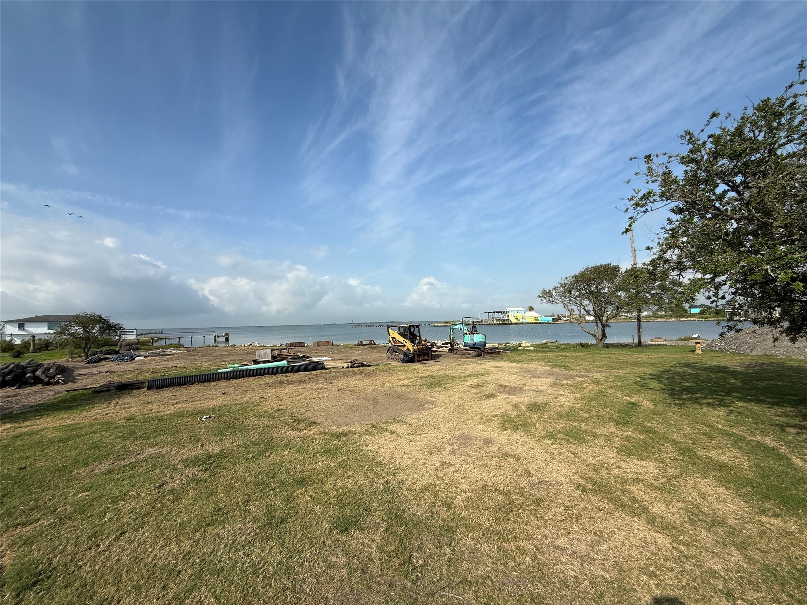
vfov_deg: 85.7
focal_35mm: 14
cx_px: 404
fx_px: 326
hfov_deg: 102.1
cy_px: 302
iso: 50
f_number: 2.2
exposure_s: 1/2841
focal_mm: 2.22
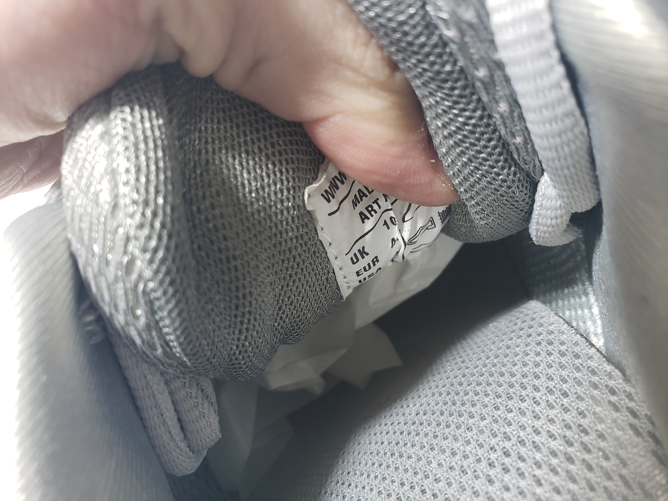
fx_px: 502
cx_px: 334
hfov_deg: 67.3
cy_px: 250
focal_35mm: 26
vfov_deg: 53.1
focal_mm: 4.3
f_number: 2.4
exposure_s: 1/50
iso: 125
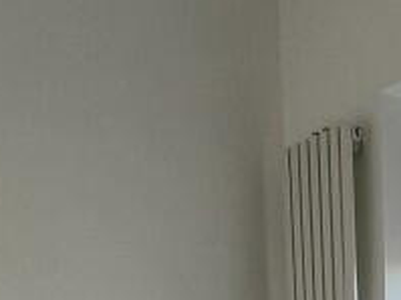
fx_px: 776
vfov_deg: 18.4
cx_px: 582
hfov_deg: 23.7
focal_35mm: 67
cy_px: 499
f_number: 1.8
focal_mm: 1.57
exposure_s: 1/99
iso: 50
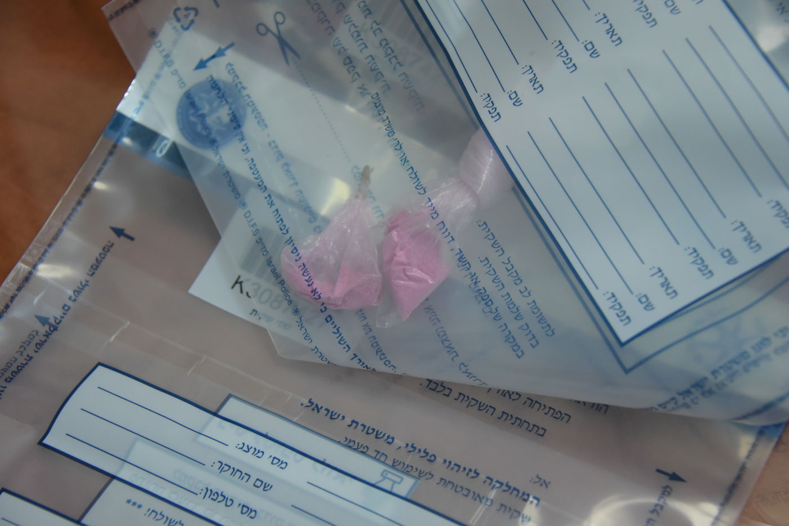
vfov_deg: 16.1
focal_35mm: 85
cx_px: 394
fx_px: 1863
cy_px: 263
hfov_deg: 23.9
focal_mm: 85
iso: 3200
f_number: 5.6
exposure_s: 1/500
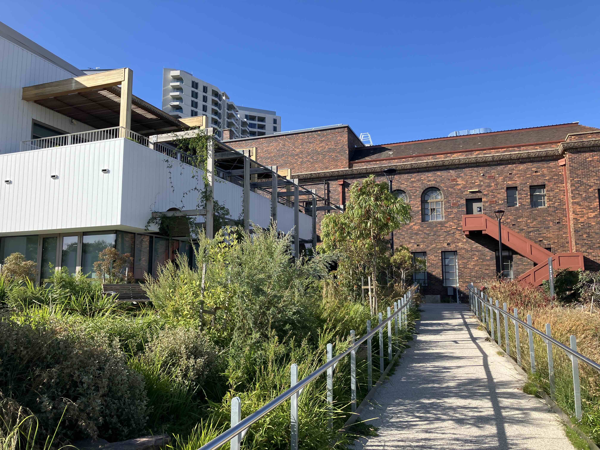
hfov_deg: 63.4
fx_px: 485
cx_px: 300
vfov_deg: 49.7
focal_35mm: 28
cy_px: 225
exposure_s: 1/1156
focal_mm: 3.99
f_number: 1.8
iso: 32
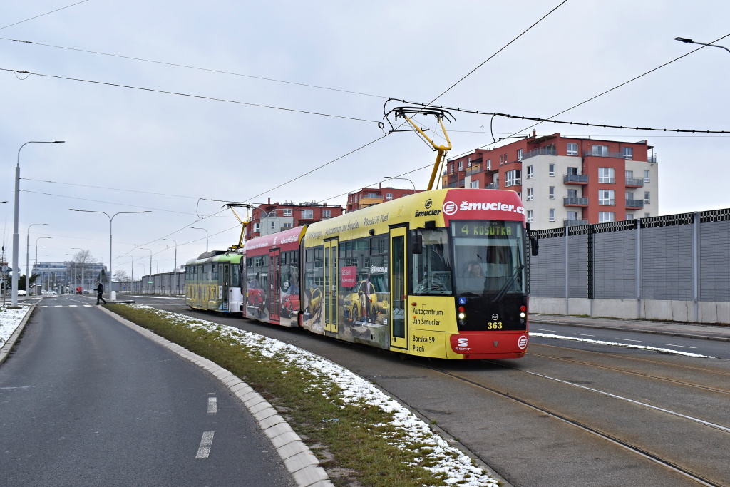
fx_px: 730
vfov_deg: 36.9
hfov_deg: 53.1
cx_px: 365
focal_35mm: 36
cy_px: 244
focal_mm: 24
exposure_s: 1/200
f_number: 7.1
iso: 320
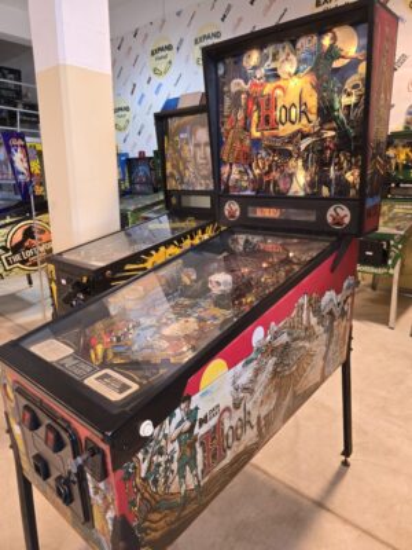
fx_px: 365
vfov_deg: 73.9
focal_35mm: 23
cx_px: 206
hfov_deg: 58.9
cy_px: 275
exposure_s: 1/100
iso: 320
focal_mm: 6.3
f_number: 1.7
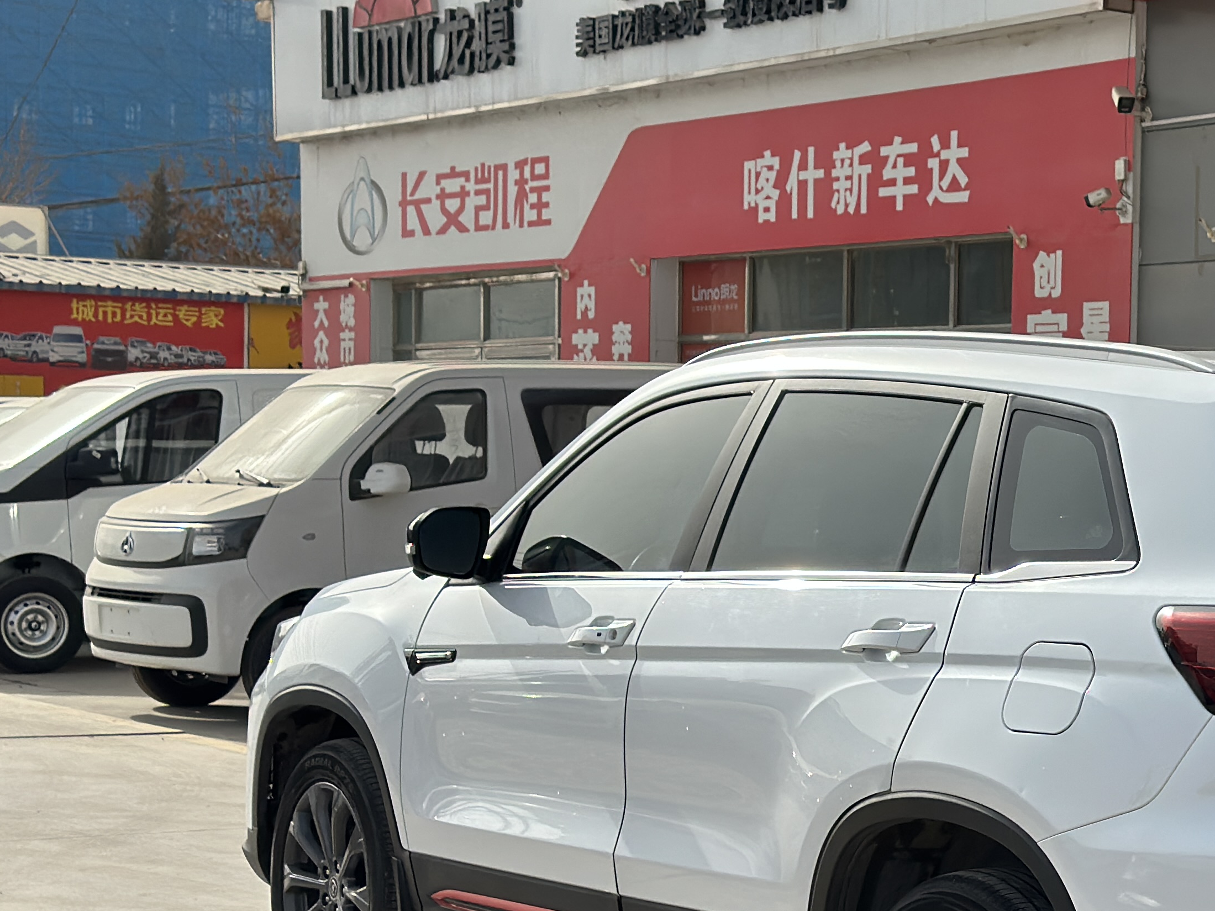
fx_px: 3089
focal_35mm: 88
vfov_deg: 16.7
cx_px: 1101
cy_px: 614
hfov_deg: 21.7
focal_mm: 6.86
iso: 100
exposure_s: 1/6623
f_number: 1.78
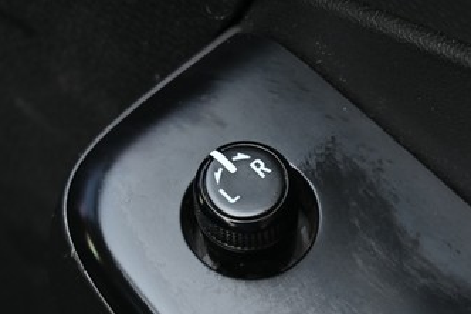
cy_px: 497
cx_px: 538
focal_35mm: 136
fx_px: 1778
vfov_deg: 9.7
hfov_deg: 14.7
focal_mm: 41
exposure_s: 1/45
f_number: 5.6
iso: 200
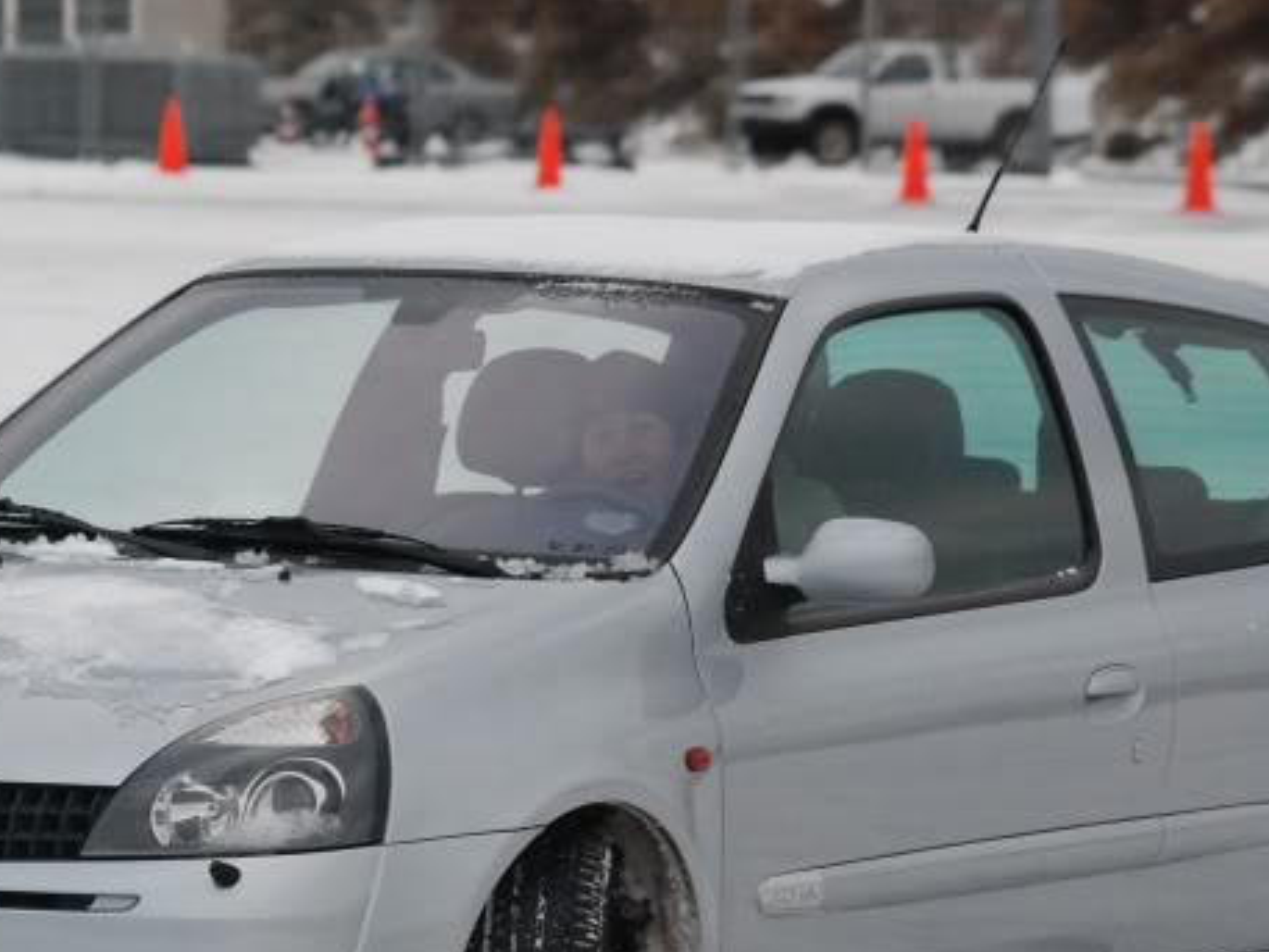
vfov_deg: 5.3
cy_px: 601
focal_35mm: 278
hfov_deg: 7.1
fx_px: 10194
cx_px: 447
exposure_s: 1/1600
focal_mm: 110
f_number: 5.6
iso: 1250
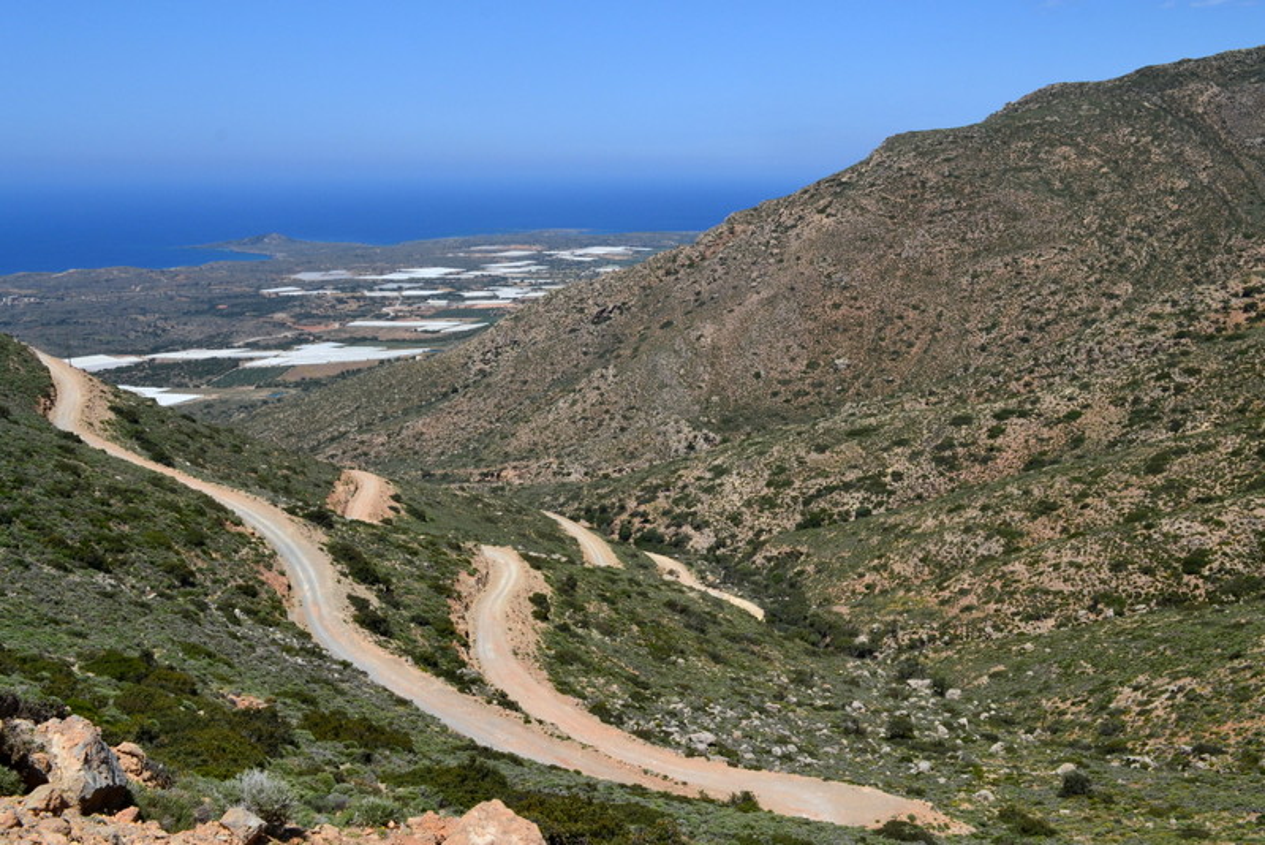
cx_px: 632
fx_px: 1160
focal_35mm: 33
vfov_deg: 40.0
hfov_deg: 57.2
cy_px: 422
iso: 400
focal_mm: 22
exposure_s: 1/500
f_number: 11
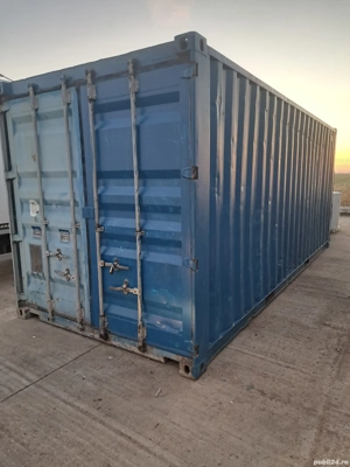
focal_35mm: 24
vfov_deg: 71.6
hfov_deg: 56.8
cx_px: 175
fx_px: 324
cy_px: 234
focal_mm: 5.23
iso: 125
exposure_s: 1/50
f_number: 1.8
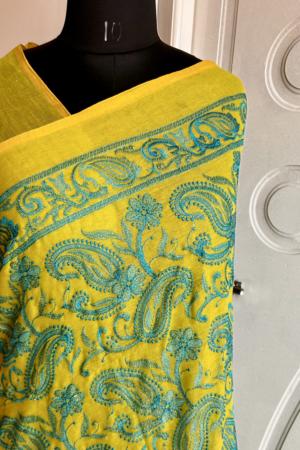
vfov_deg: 57.1
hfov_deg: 39.8
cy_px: 245
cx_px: 116
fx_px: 412
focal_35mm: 33
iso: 40
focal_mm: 5.7
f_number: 1.5
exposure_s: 1/121
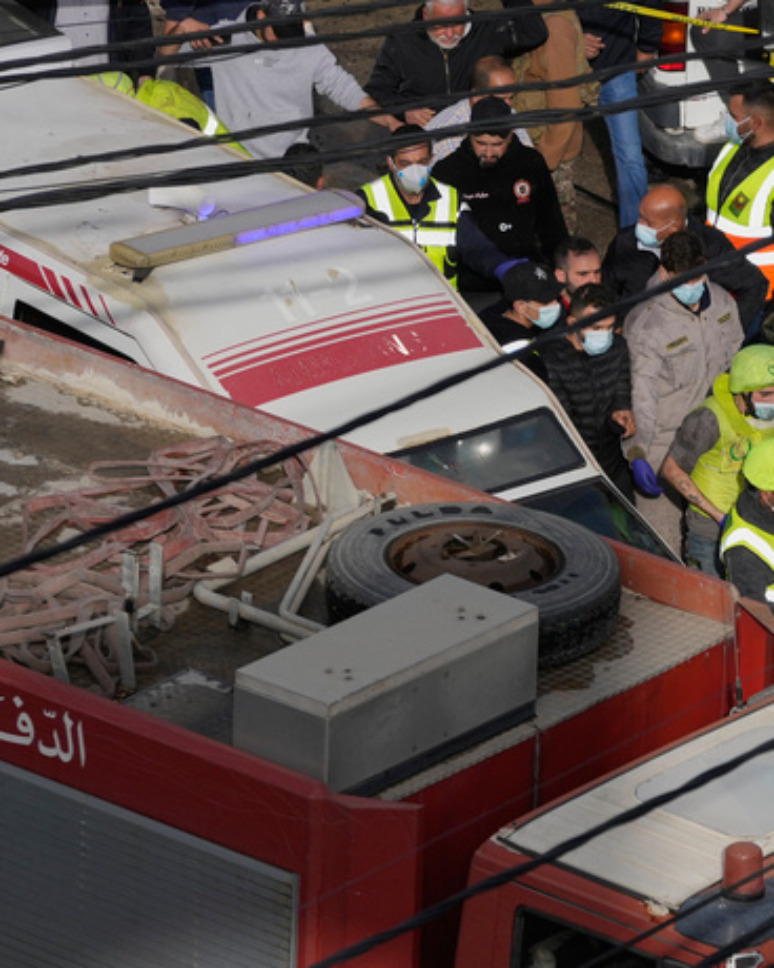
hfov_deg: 3.7
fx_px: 11969
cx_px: 812
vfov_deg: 4.6
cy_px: 584
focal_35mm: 418
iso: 400
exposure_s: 1/3200
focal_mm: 200
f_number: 5.6
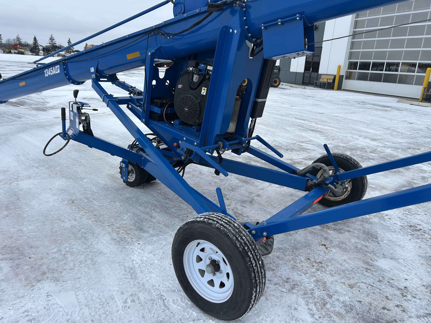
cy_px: 162
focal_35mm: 26
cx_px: 216
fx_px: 324
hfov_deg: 67.3
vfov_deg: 53.1
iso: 50
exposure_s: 1/458
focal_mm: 5.7
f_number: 1.5
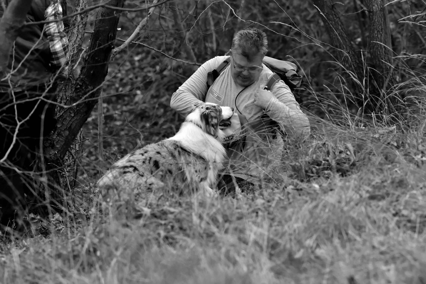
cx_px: 213
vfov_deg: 3.4
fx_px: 4735
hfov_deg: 5.2
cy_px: 142
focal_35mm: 400
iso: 10000
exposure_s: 1/1600
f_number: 9
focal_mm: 400
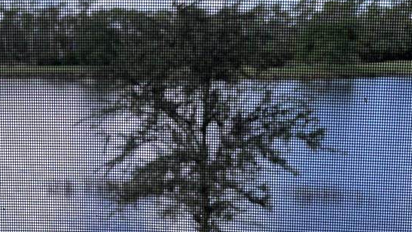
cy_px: 112
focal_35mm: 53
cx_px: 55
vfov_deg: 22.7
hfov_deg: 37.1
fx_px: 579
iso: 32
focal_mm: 4.2
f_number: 1.6
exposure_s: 1/1795
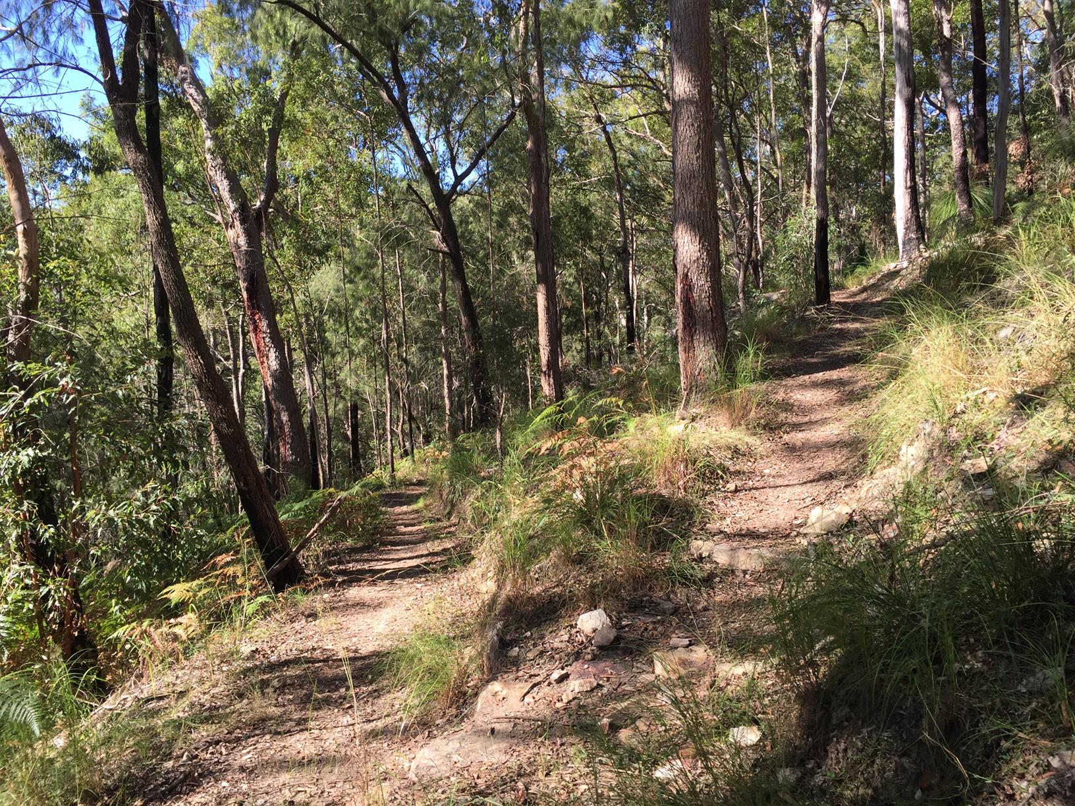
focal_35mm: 29
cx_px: 538
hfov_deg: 61.7
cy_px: 403
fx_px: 901
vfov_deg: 48.2
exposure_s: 1/421
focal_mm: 4.15
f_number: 2.2
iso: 32
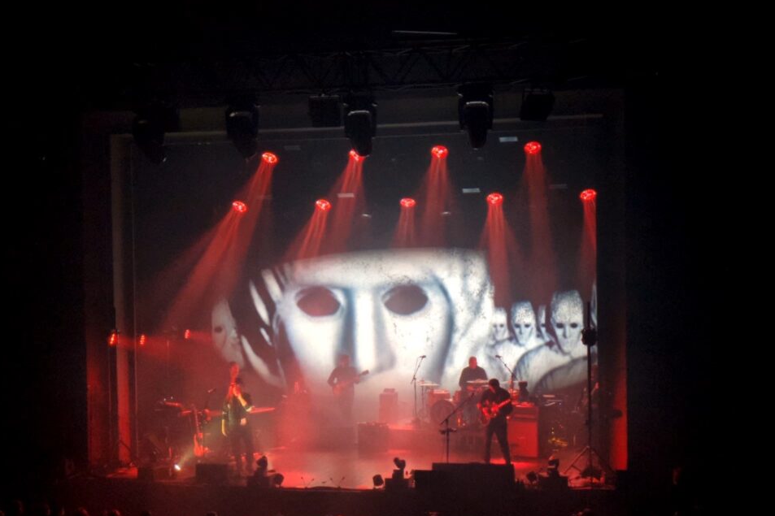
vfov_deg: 23.8
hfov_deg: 35.1
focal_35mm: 57
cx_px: 398
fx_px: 1227
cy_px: 290
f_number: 1.89
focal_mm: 5.43
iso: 114
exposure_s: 1/50
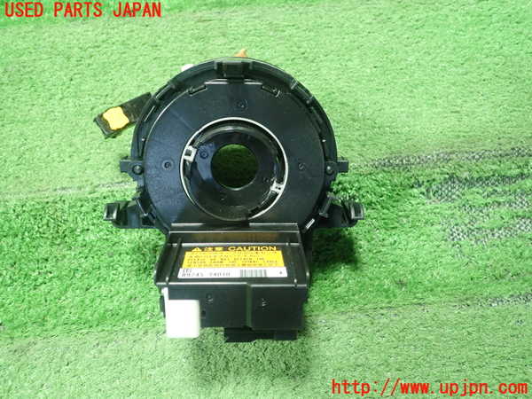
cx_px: 266
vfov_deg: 46.8
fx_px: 461
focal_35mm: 30
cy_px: 200
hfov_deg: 60.0
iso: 800
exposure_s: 1/100
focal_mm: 5.5
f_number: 2.3
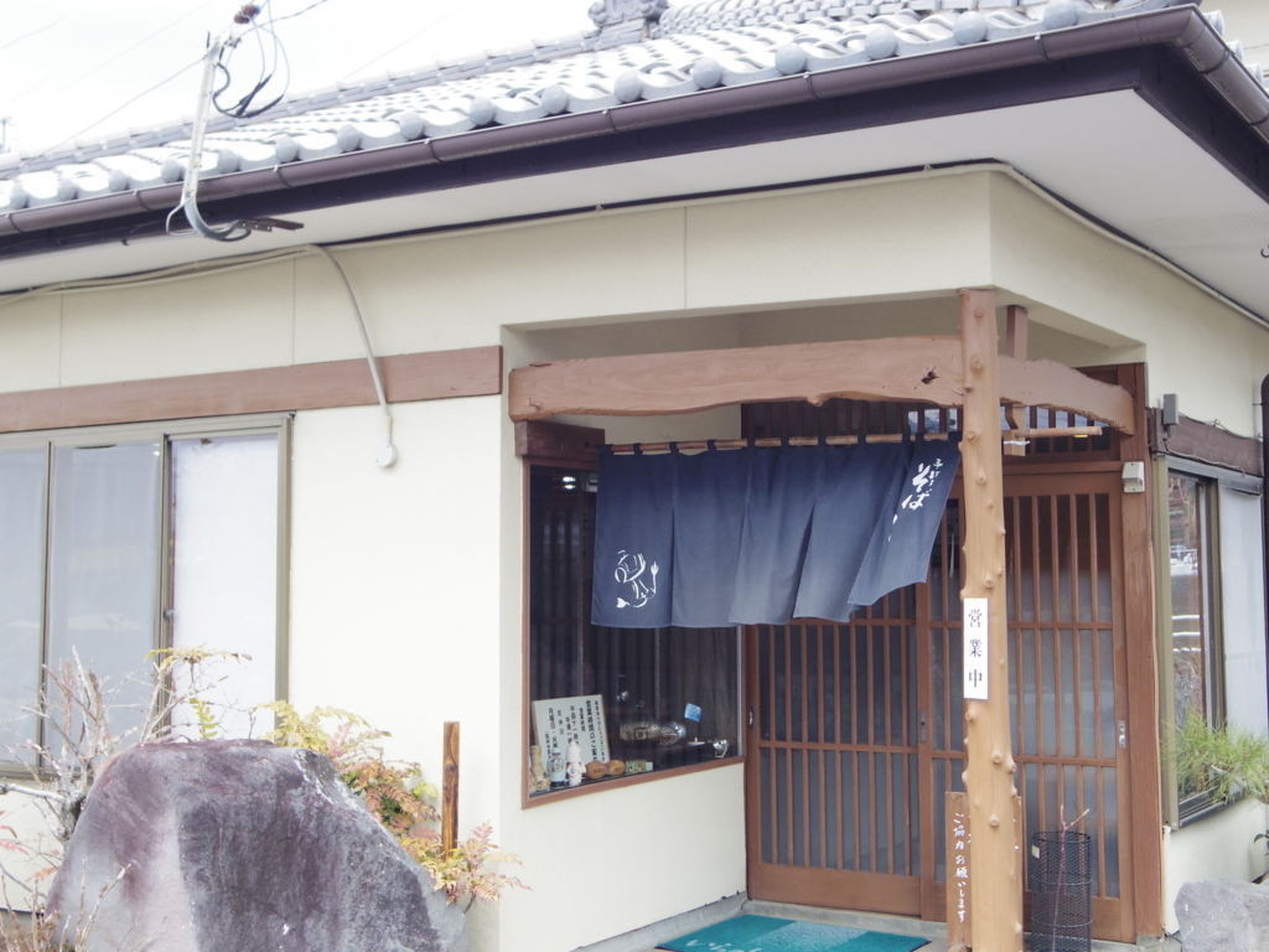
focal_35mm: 47
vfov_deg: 30.9
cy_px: 476
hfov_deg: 40.4
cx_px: 634
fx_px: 1723
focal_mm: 8.5
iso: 250
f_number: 3.2
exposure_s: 1/400
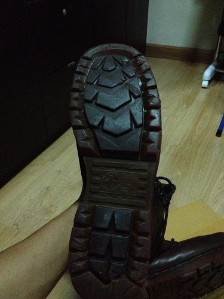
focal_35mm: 35
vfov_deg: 52.6
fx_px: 302
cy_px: 150
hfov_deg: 40.7
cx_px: 112
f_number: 2.4
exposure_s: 1/17
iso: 800
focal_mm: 4.28
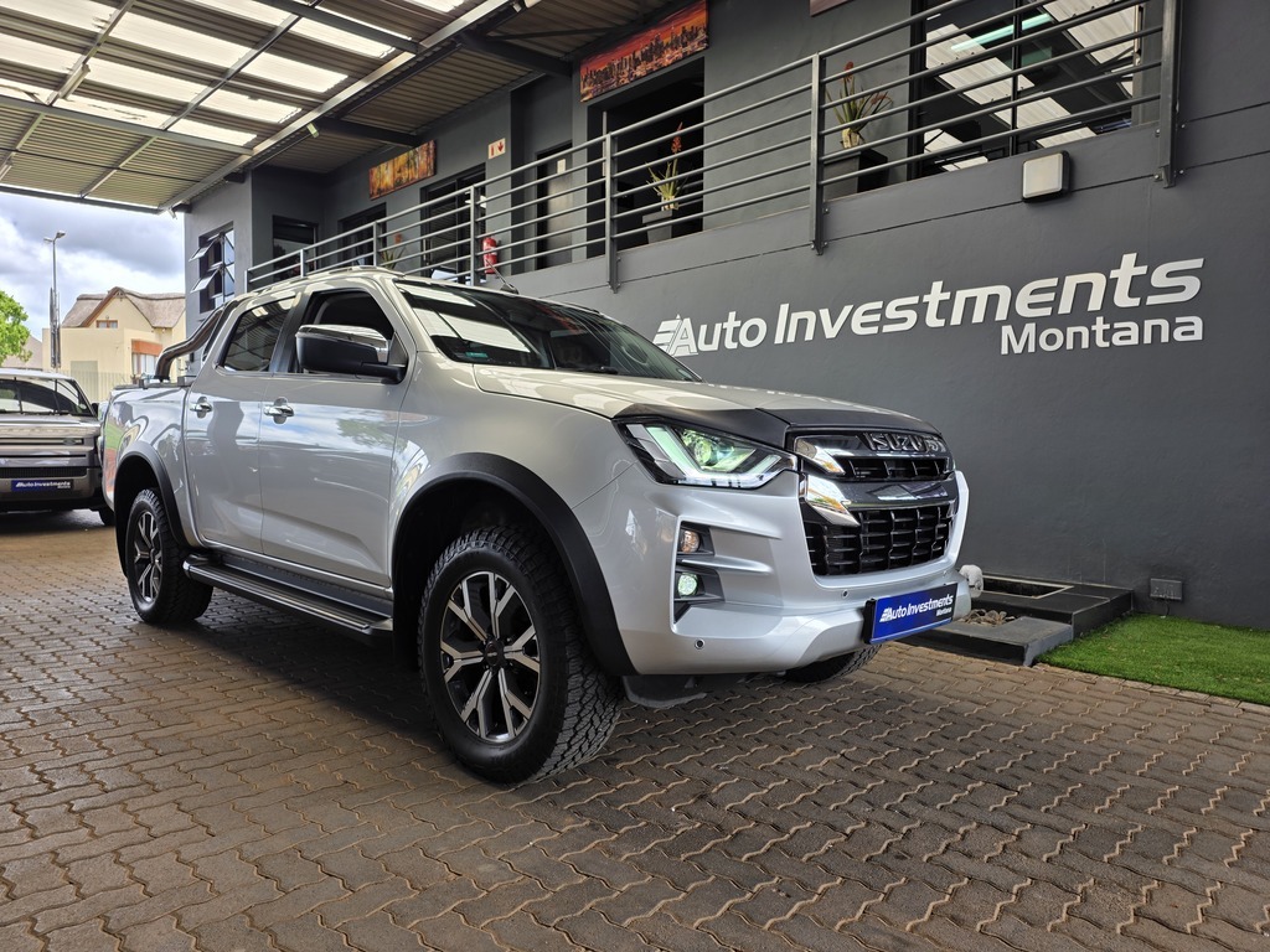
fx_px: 844
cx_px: 635
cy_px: 476
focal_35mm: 23
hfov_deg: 73.9
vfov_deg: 58.9
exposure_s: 1/240
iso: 20
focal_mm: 6.25
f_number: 1.7
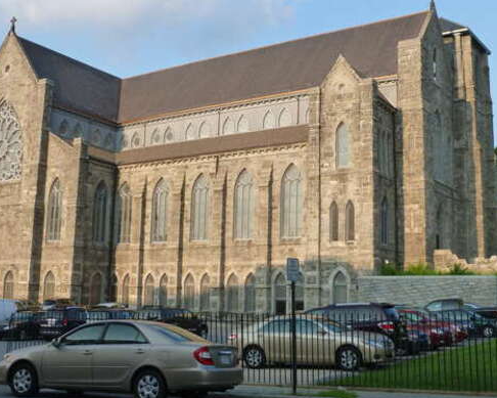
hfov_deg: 41.1
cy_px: 184
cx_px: 264
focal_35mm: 45
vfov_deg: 33.4
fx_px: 662
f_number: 3.3
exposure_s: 1/400
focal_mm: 5
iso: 160
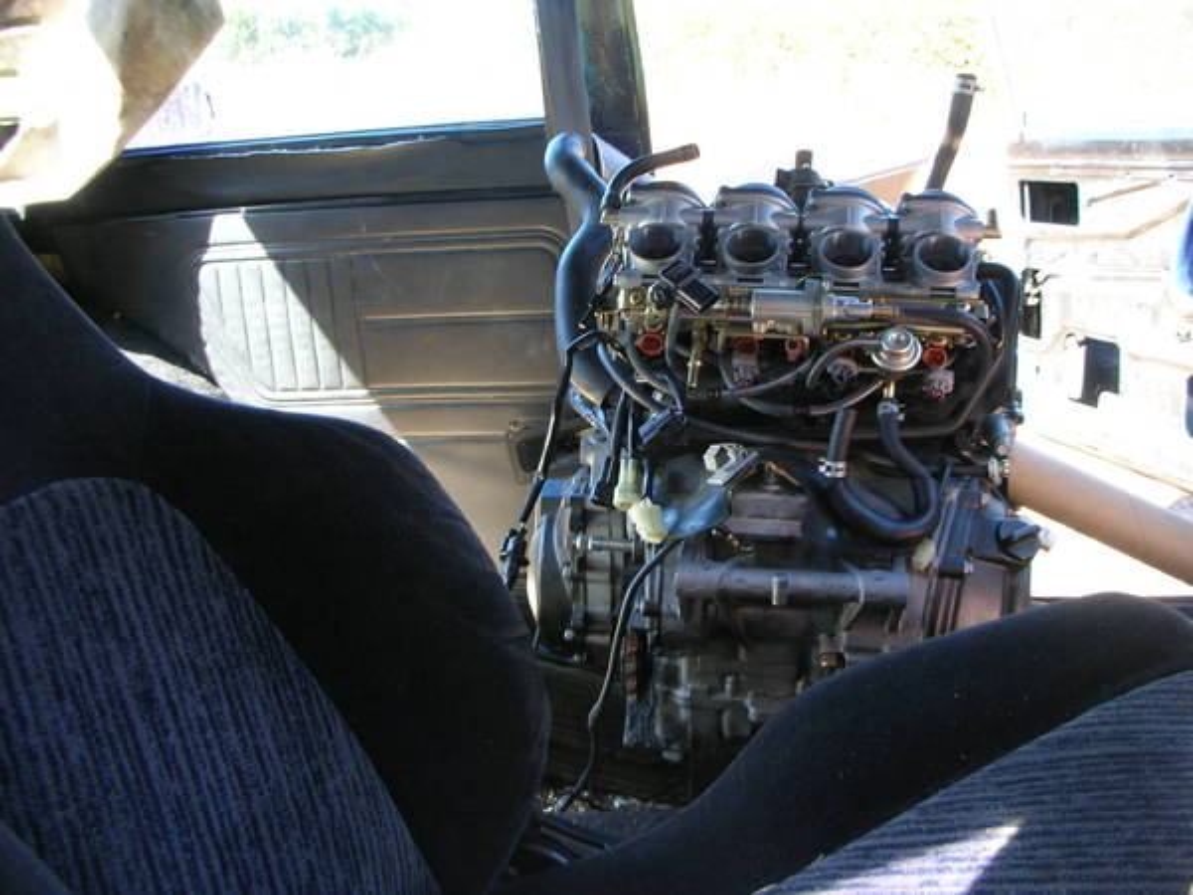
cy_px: 448
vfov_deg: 40.7
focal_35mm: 35
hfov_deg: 52.6
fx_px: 1206
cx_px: 596
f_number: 3
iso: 50
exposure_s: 1/19
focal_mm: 5.8
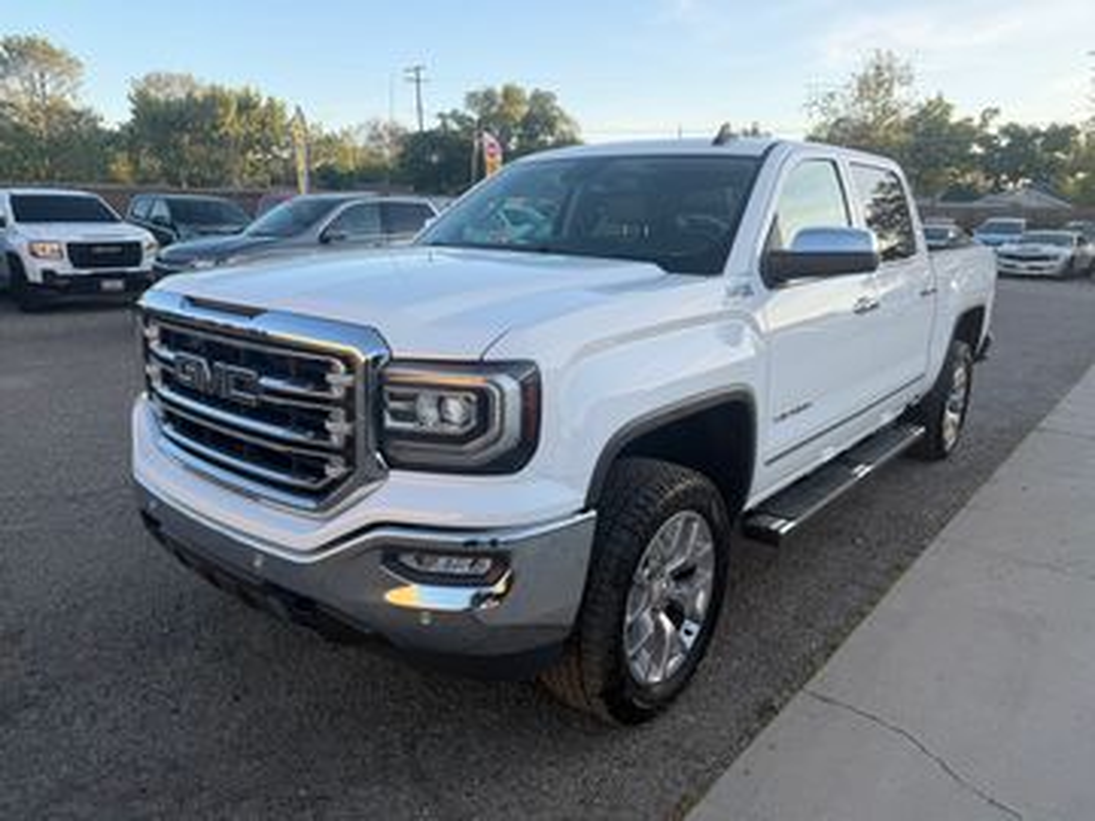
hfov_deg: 71.6
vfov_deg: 56.8
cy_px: 410
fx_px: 759
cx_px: 548
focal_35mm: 24
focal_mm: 6.76
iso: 80
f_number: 1.78
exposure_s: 1/849
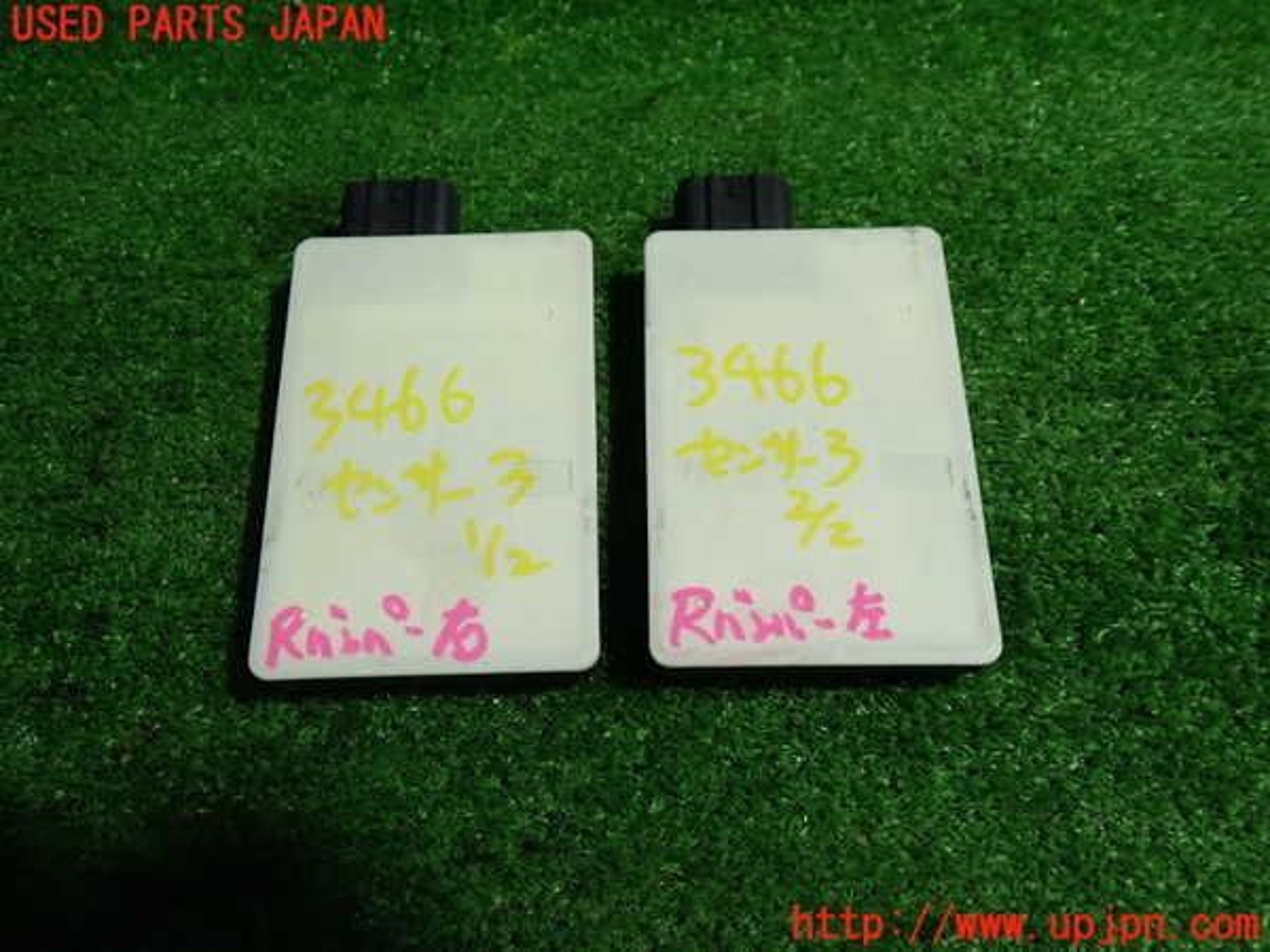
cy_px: 476
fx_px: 1101
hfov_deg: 60.0
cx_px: 635
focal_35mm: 30
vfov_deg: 46.8
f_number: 2.3
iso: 200
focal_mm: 5.4
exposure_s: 1/60
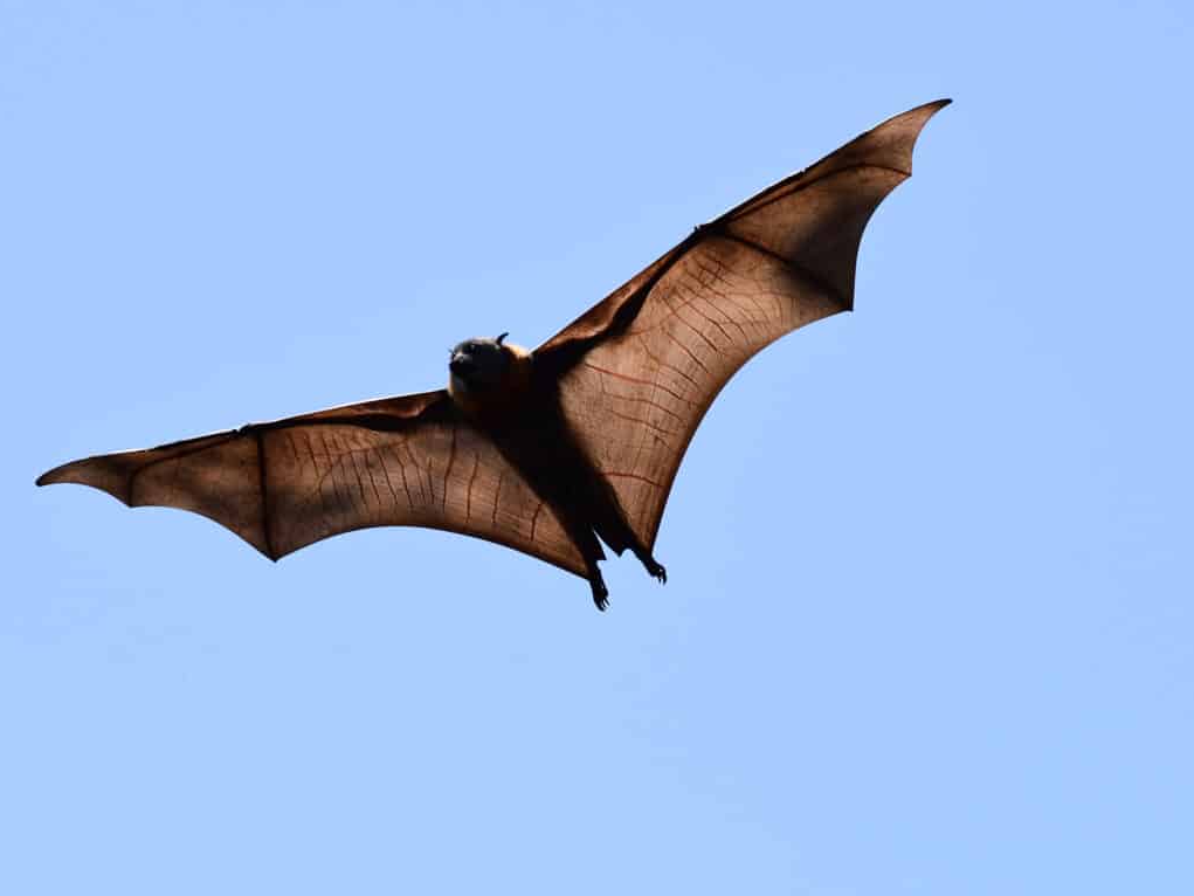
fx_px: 14592
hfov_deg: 4.7
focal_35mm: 423
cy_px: 448
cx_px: 557
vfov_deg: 3.5
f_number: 5.6
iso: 500
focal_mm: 260
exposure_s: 1/2000
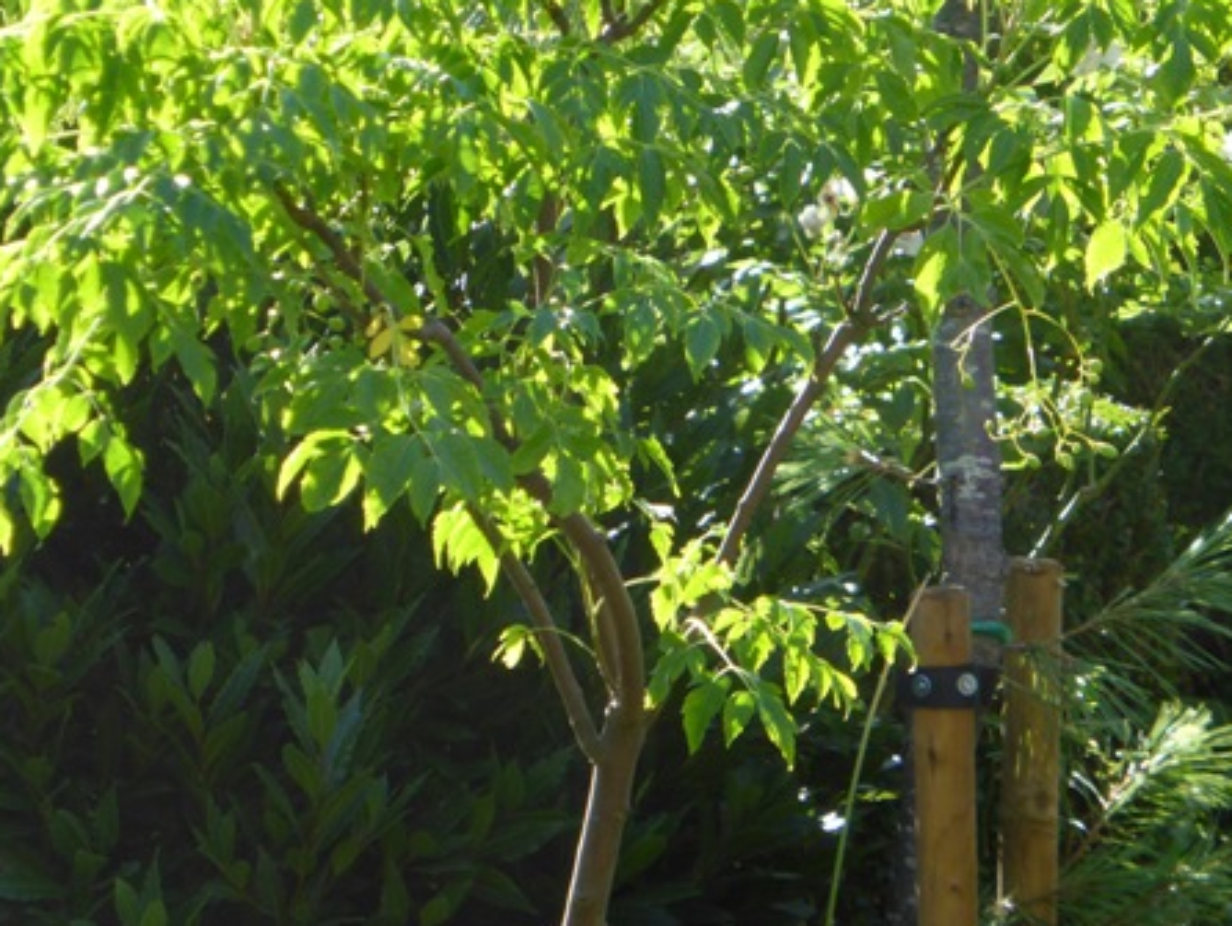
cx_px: 735
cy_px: 200
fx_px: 12535
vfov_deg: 4.2
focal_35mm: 352
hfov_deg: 5.6
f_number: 5.6
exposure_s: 1/100
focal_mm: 38.2
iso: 100
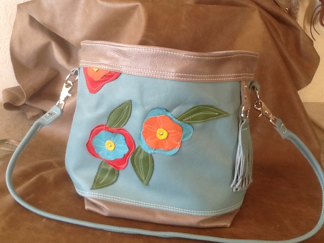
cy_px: 122
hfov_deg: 42.9
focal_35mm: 44
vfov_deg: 32.9
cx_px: 162
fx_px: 412
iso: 64
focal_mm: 2.03
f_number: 2.4
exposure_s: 1/30
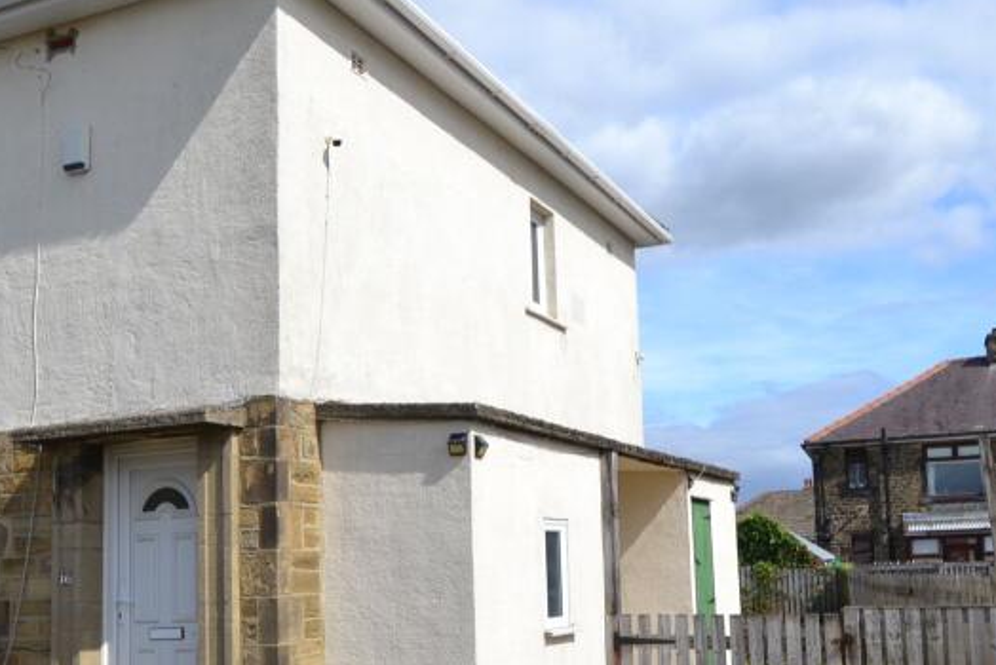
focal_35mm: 41
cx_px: 508
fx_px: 1135
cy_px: 421
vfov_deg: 32.5
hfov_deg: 47.4
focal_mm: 14
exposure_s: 1/250
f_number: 8
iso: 100
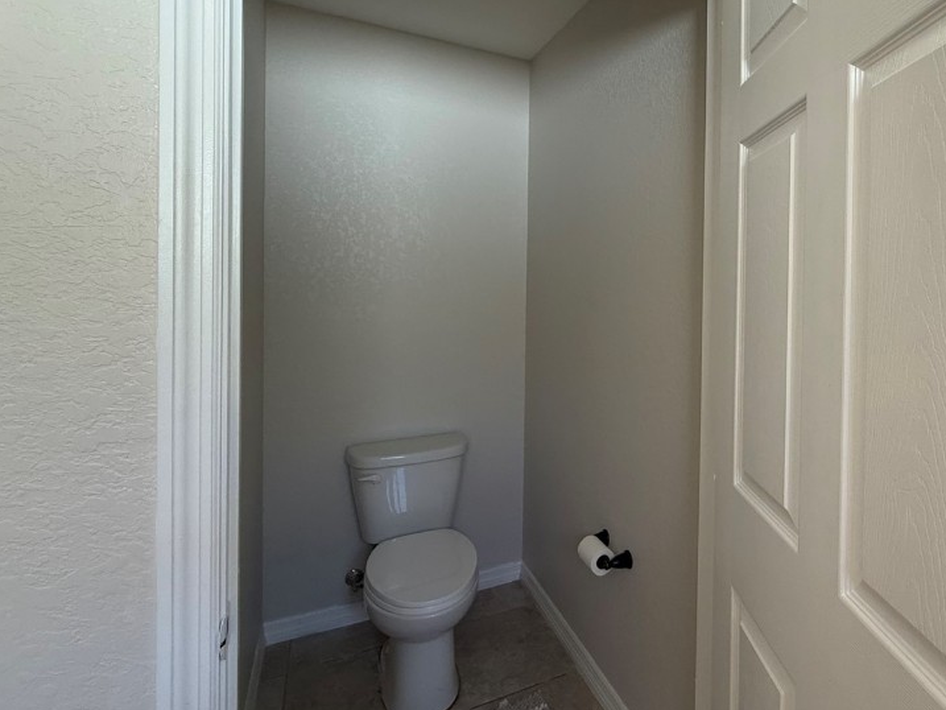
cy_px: 293
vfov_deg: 65.5
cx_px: 649
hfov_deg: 78.4
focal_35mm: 20
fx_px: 547
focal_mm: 2.22
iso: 200
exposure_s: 1/60
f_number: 2.2
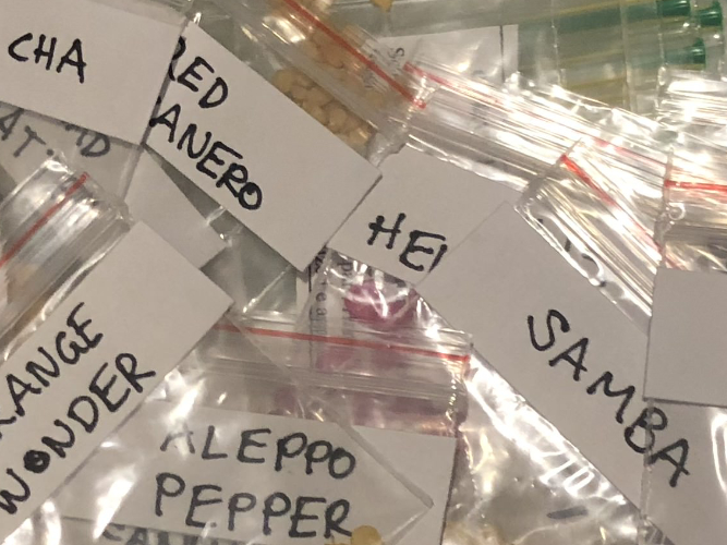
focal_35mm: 39
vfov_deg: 36.7
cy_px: 317
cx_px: 364
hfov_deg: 47.9
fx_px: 819
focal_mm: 5.7
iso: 50
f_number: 1.5
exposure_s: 1/758
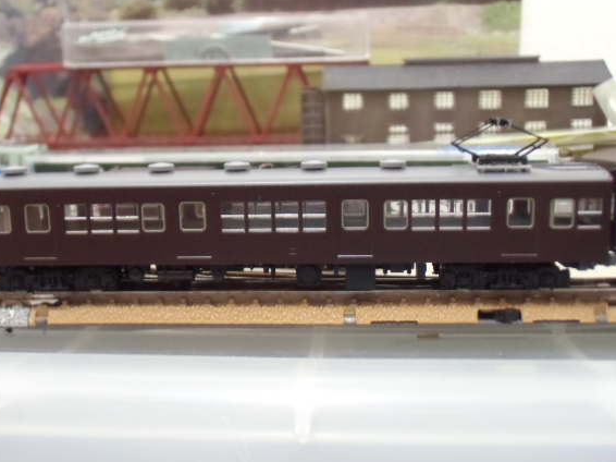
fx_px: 765
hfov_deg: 43.8
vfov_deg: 33.6
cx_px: 280
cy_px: 251
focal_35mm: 43
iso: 800
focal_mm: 6.67
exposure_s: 1/10
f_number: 3.9
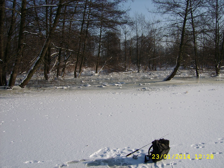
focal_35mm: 35
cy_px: 84
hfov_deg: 52.6
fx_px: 226
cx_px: 112
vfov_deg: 40.7
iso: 50
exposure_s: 1/500
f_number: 5.8
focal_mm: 5.95
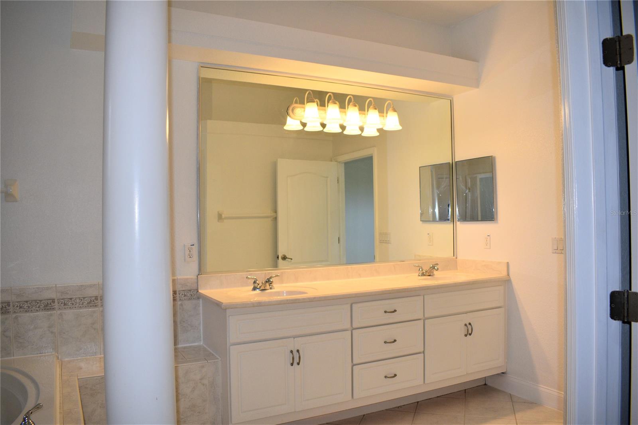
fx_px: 478
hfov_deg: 67.4
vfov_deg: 47.9
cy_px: 212
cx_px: 319
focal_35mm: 27
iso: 400
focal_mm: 18
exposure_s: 1/200
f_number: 5
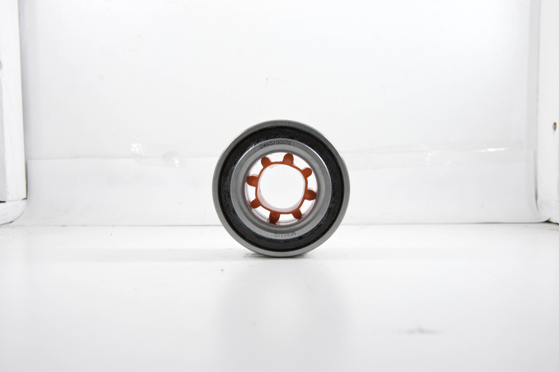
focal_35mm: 45
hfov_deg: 43.6
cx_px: 280
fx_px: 698
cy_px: 186
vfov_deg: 29.8
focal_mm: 30
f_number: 7.1
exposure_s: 1/100
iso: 3200
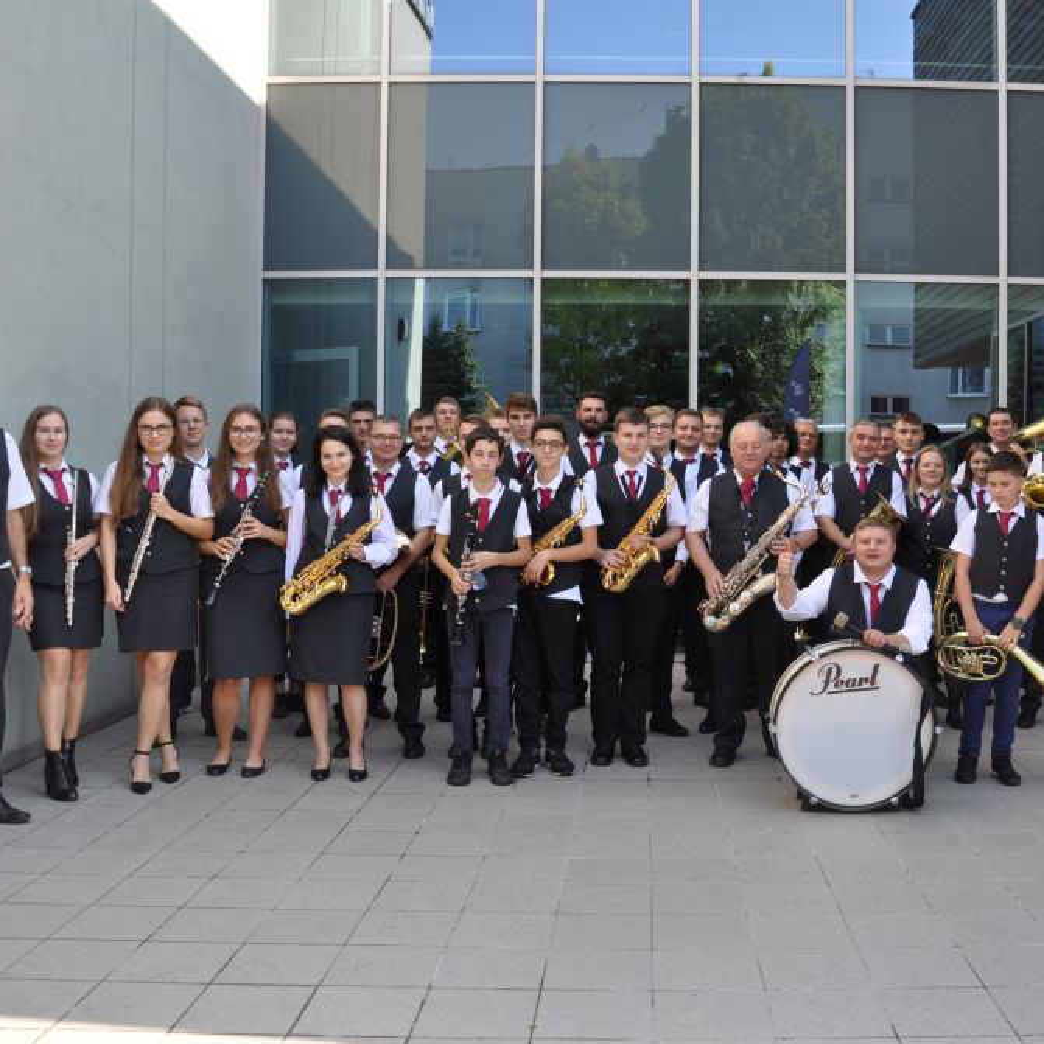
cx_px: 660
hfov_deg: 46.8
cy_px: 517
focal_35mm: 35
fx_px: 1194
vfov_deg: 47.2
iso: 200
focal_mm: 18
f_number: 6.3
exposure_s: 1/160
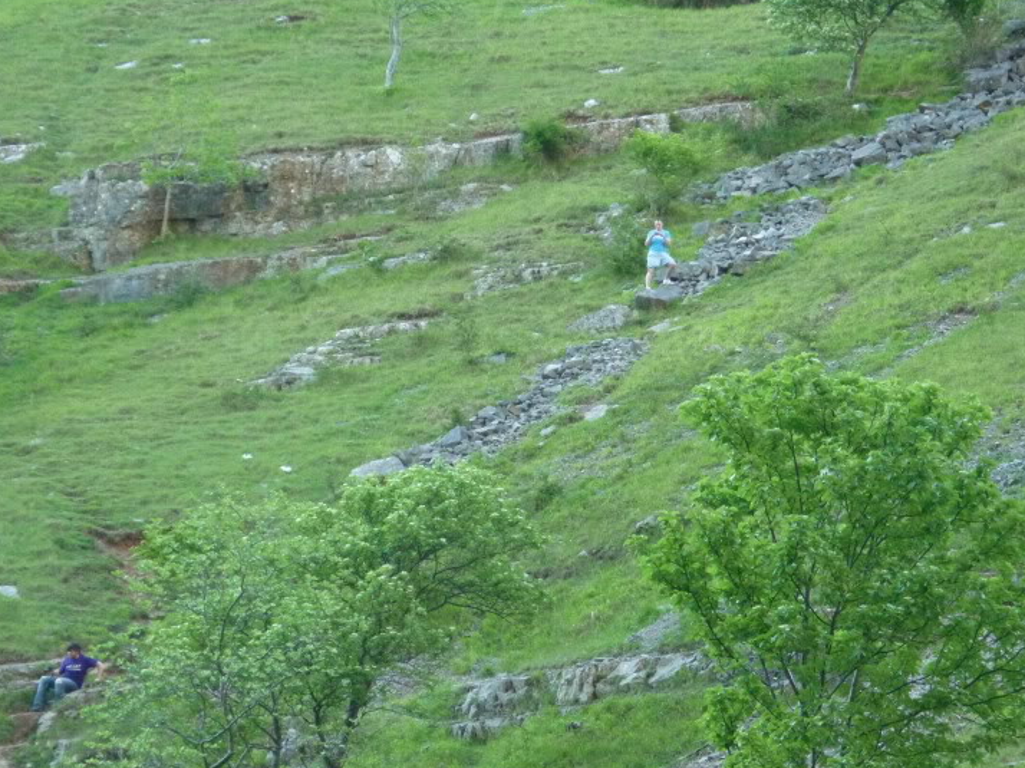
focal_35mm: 130
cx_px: 474
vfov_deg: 11.4
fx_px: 3848
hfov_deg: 15.2
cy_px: 378
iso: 400
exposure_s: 1/60
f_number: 5.3
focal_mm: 19.1
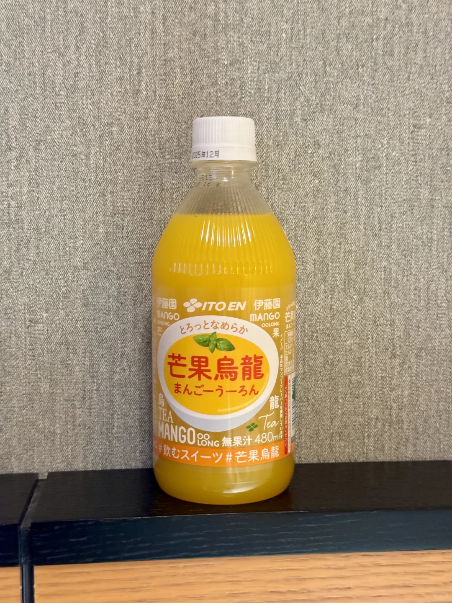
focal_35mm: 48
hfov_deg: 30.3
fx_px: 836
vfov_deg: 39.7
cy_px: 302
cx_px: 226
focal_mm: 6.86
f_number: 1.78
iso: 500
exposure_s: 1/30
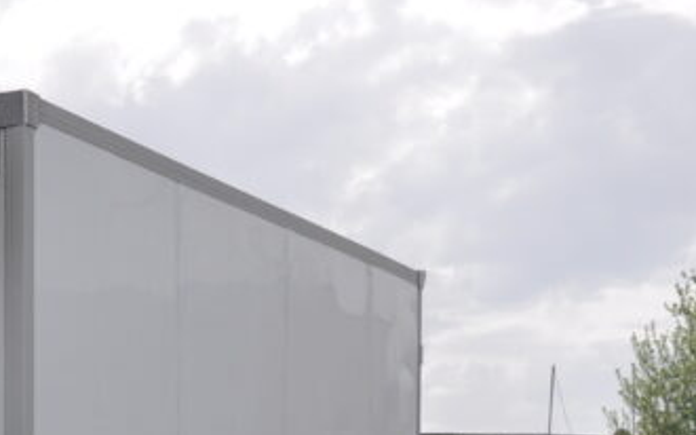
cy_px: 625
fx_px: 2249
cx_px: -278
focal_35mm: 119
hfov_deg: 16.4
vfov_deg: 10.7
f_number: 9
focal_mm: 25
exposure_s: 1/320
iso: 400
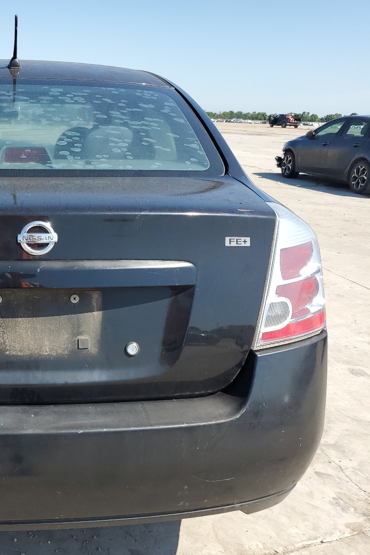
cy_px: 282
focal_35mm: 37
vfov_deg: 51.9
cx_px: 17
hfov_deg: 33.5
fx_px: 570
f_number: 1.5
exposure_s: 1/2000
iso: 50
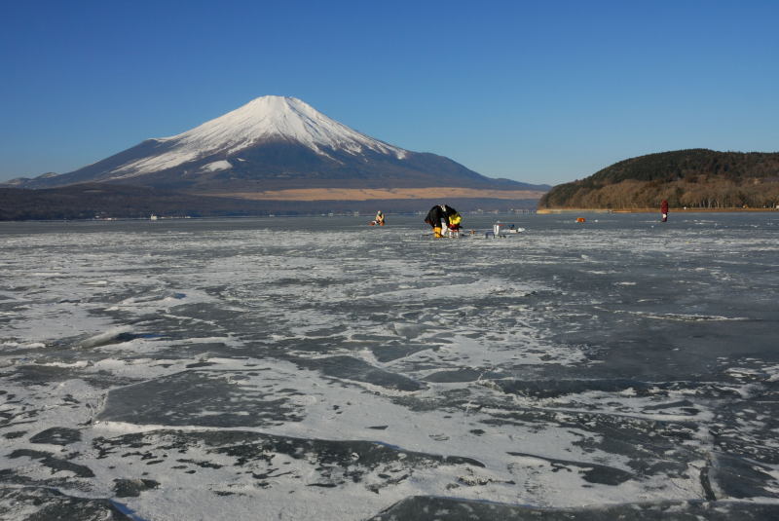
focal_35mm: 30
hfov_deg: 61.9
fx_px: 650
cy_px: 260
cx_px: 390
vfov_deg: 43.7
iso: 200
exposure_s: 1/80
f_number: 22
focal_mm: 20
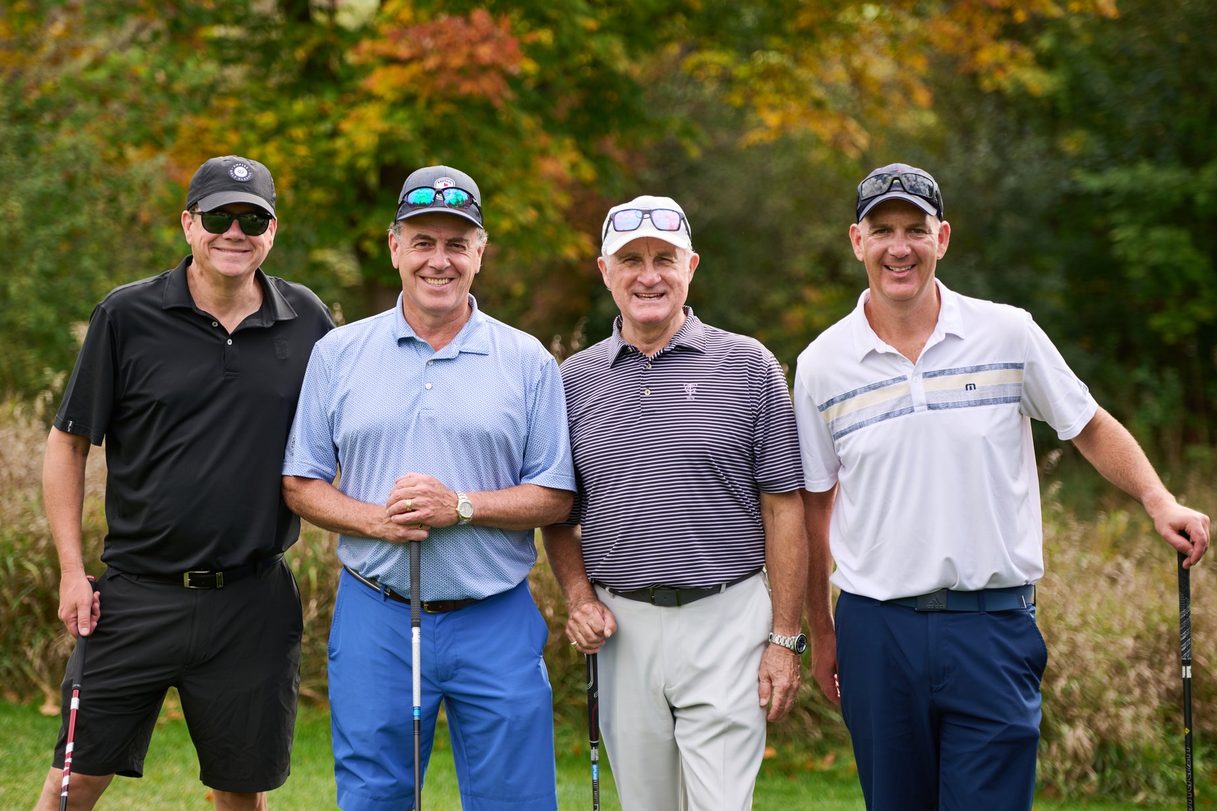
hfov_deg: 17.9
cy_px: 376
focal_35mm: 114
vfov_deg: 12.0
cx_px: 545
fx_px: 3853
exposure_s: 1/320
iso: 64
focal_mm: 102
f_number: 2.8
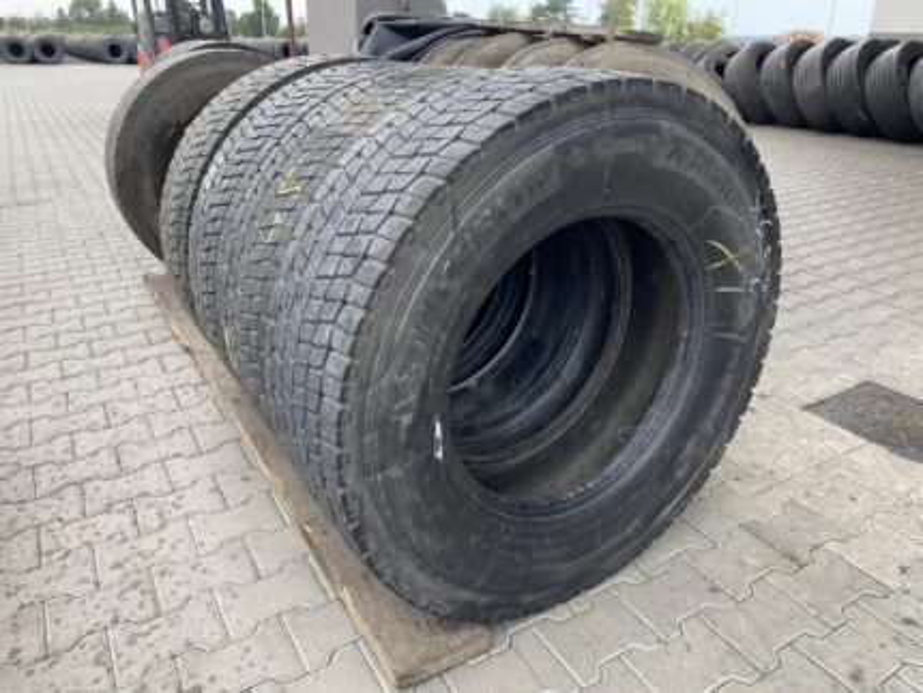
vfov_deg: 53.1
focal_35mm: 26
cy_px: 346
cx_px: 462
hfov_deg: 67.3
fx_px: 694
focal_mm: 4.25
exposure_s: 1/222
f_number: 1.8
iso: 32
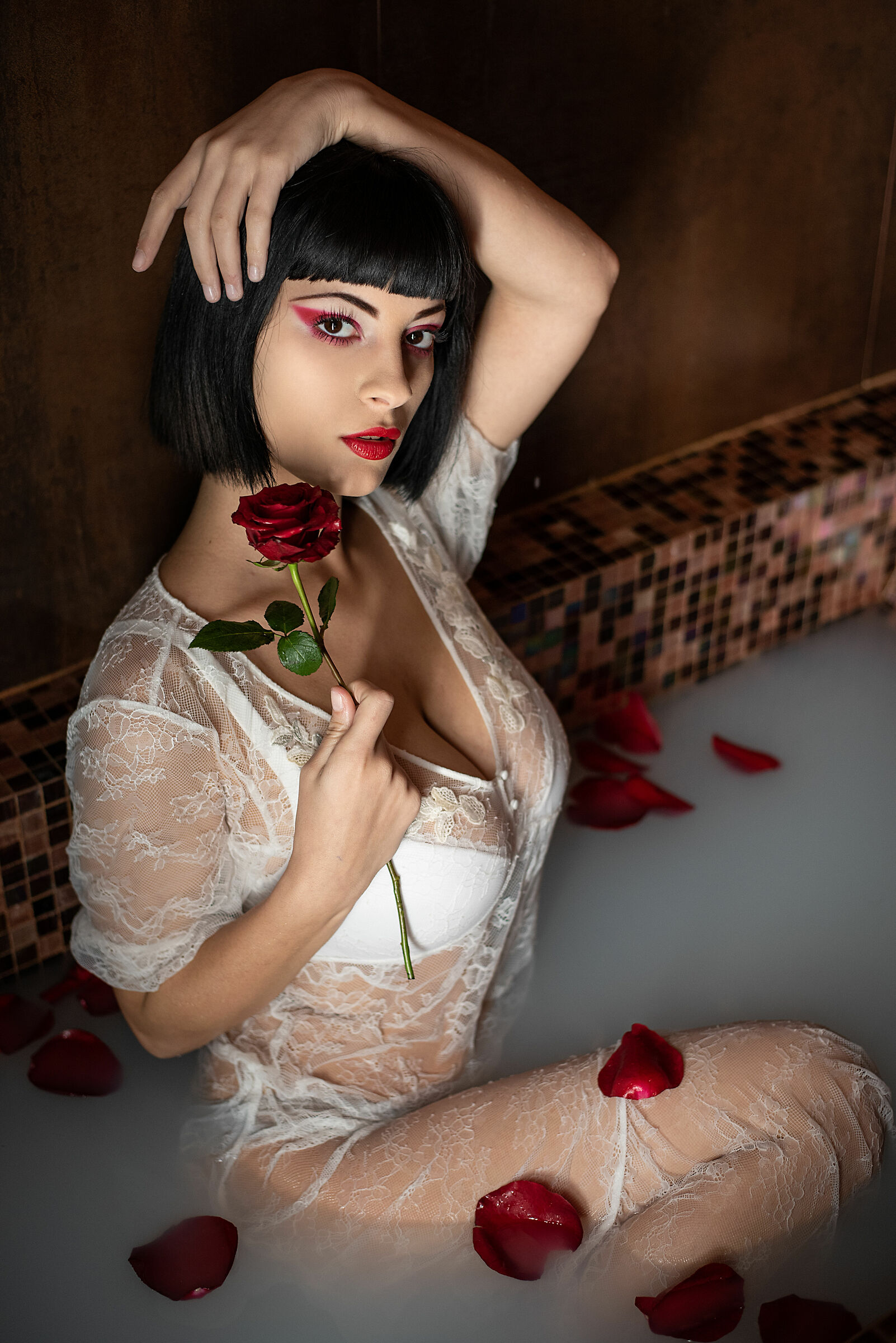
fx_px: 1865
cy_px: 672
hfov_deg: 27.0
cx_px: 448
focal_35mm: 50
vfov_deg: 39.6
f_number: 2.2
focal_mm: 50
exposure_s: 1/160
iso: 640
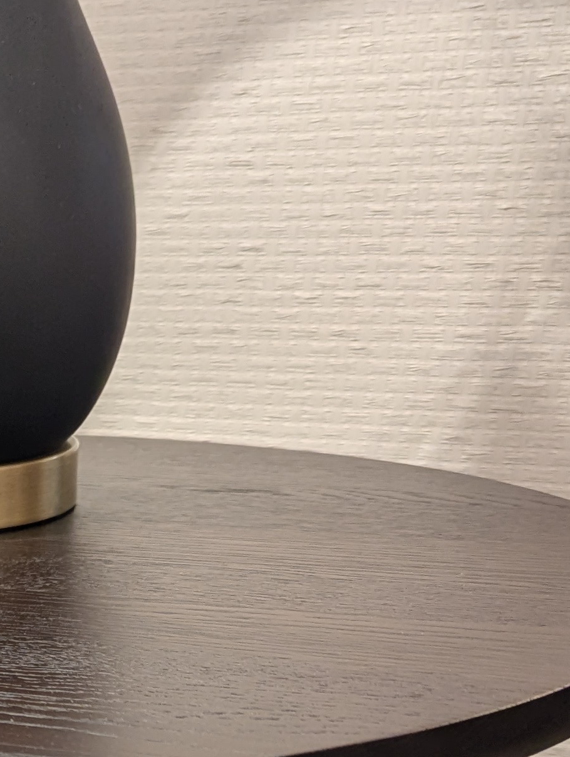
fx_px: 1774
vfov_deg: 22.3
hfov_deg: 16.6
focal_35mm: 81
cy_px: 892
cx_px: -288
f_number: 1.85
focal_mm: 6.81
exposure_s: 1/30
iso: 91
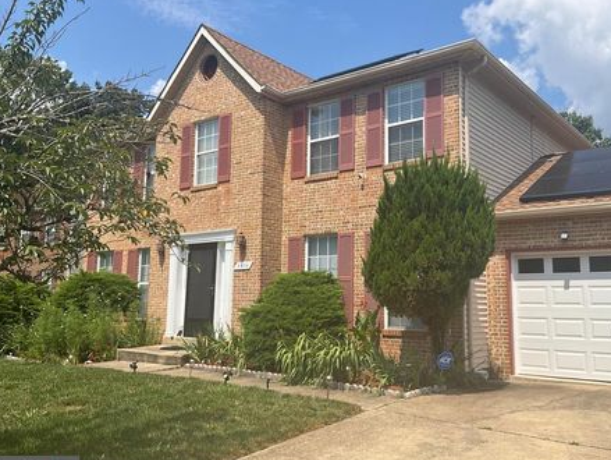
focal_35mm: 33
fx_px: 583
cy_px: 222
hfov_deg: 55.2
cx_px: 342
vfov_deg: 43.0
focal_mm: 3
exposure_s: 1/1035
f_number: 1.8
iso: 25
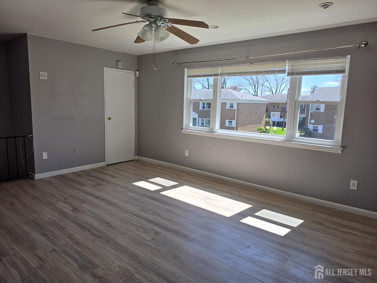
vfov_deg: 58.9
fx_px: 250
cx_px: 188
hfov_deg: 73.9
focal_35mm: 23
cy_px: 142
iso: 64
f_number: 1.4
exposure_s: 1/2579
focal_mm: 6.5
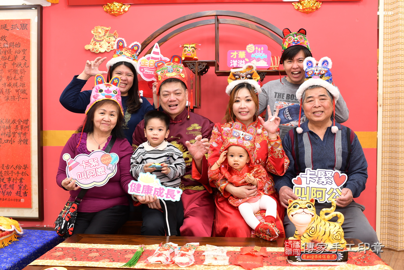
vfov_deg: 37.9
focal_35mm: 35
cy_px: 135
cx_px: 202
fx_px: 393
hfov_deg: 54.4
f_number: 4.5
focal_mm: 35
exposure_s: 1/200
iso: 800
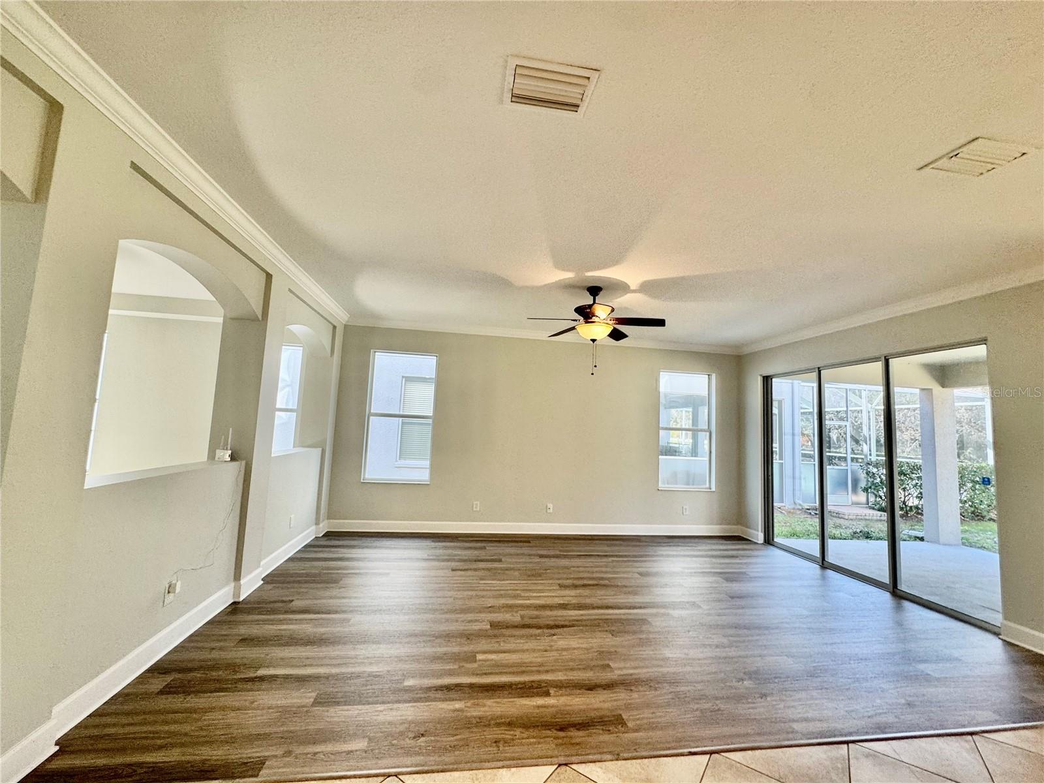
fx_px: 422
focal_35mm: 14
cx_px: 522
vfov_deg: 85.7
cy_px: 392
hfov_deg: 102.1
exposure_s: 1/120
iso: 160
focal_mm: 2.22
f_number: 2.2
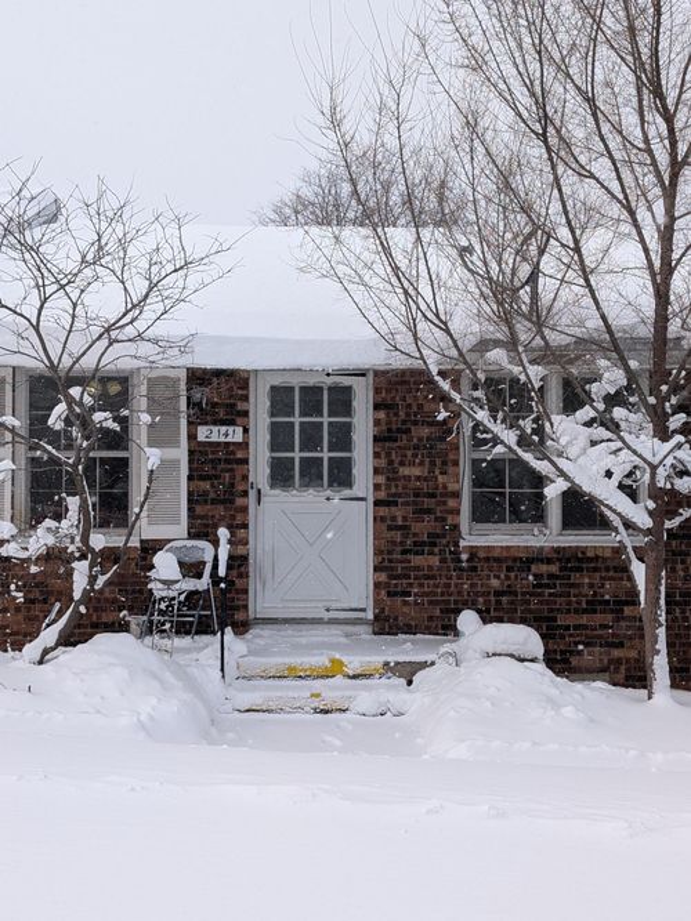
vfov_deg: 38.9
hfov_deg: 29.7
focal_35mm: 49
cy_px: 460
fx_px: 1305
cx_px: 346
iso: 26
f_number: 1.68
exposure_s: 1/1244
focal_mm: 6.9
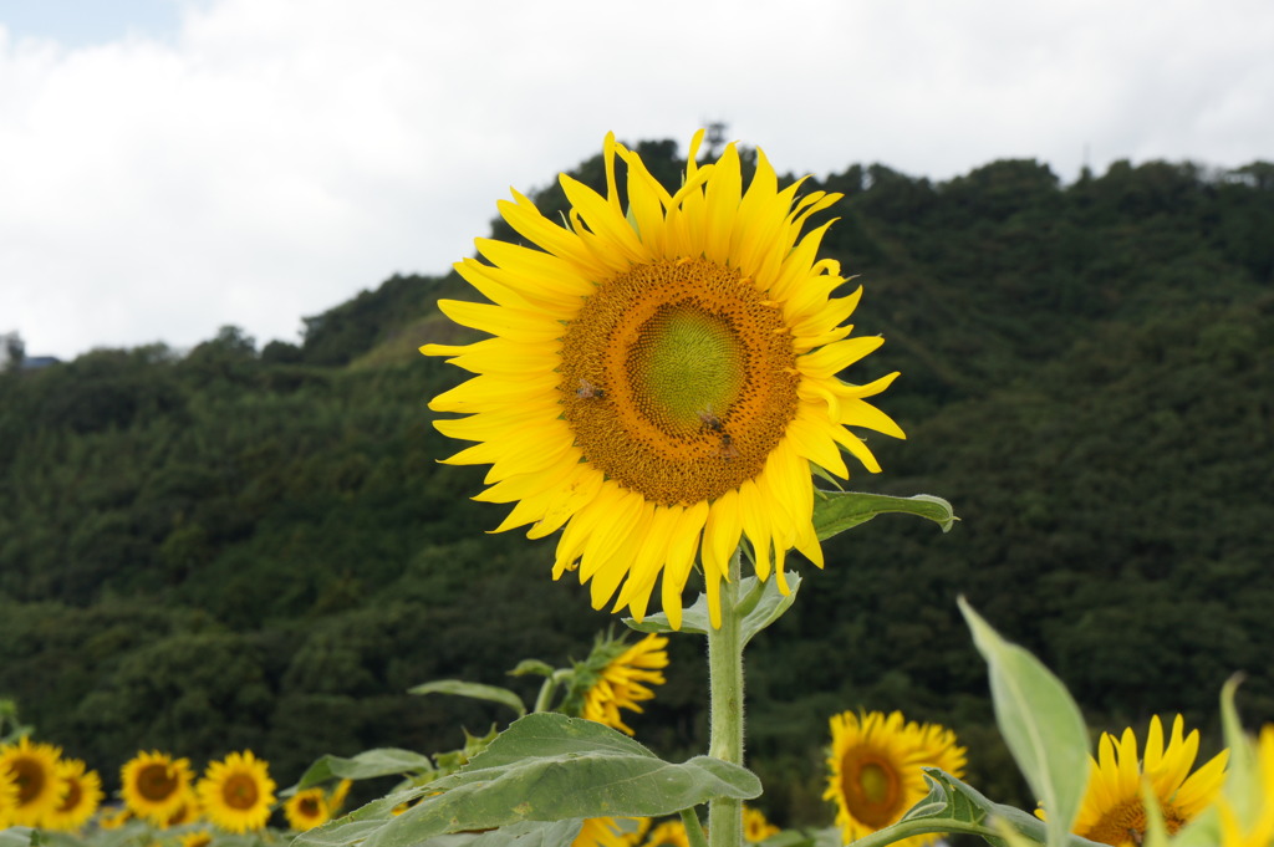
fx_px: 2917
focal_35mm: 82
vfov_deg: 16.5
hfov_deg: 24.6
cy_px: 424
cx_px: 637
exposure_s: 1/125
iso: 200
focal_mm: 55
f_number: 11
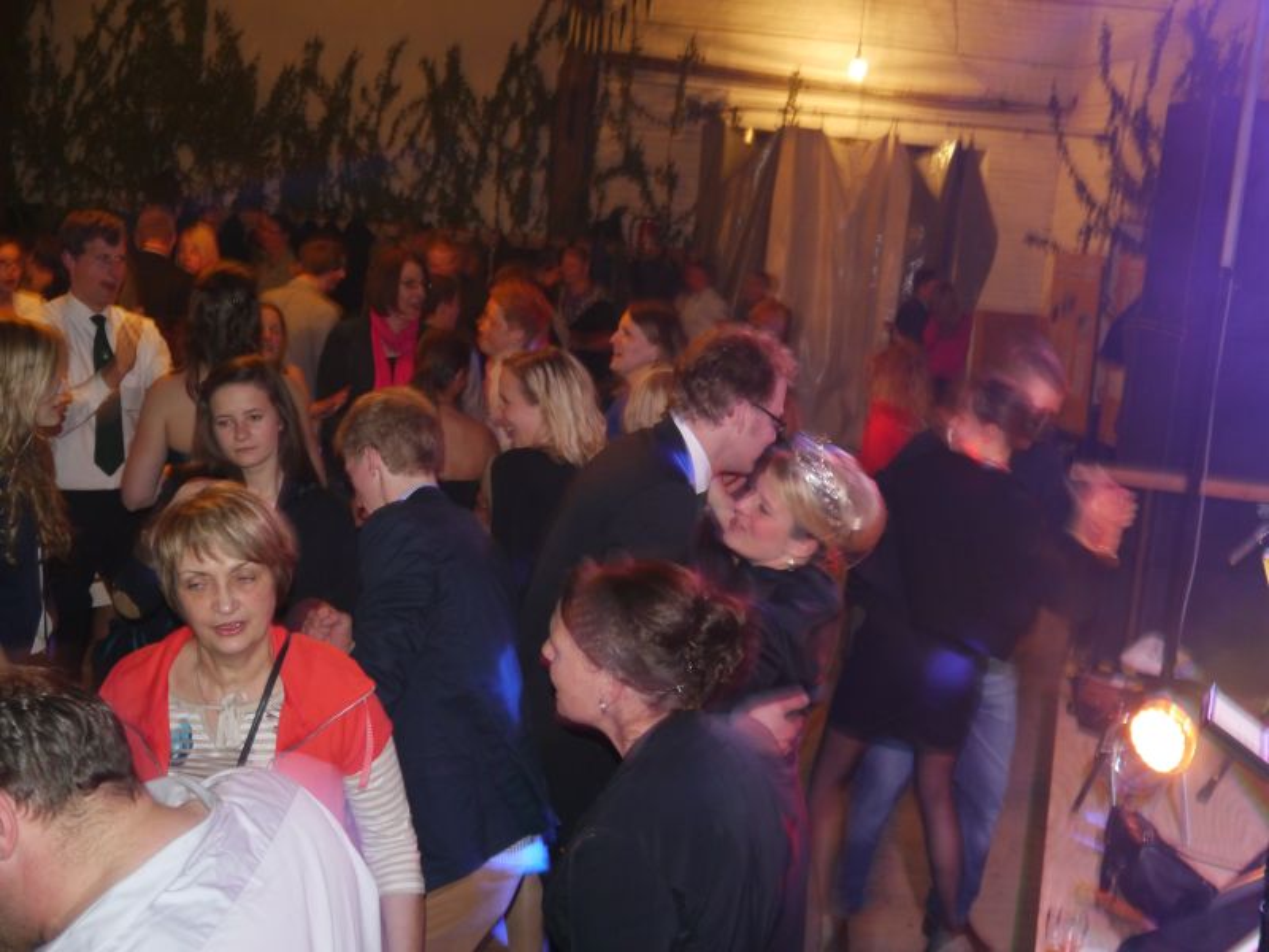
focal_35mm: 50
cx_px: 634
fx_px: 1833
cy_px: 476
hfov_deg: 38.2
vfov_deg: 29.1
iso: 800
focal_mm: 25
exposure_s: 1/8
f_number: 4.6
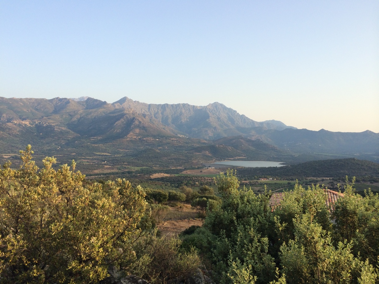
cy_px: 142
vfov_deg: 46.8
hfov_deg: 60.0
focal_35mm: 30
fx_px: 328
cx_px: 190
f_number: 2.2
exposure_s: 1/604
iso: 32
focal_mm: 4.12
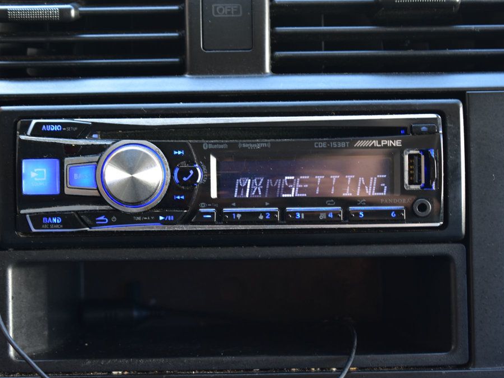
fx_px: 1319
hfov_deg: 21.6
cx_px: 242
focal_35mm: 91
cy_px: 191
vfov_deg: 16.3
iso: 400
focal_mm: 55
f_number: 6.3
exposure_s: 1/15
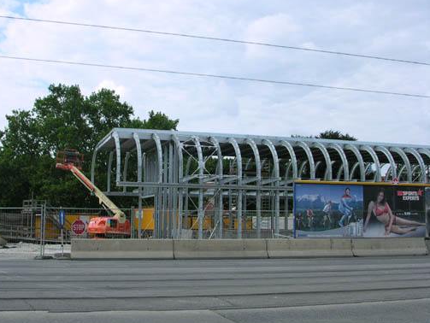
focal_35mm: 47
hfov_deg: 40.4
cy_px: 167
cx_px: 196
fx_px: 584
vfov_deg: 30.9
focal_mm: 6.6
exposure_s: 1/348
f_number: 4.8
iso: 100
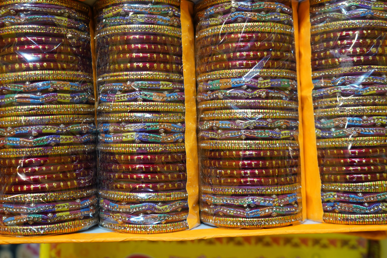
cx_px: 190
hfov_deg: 45.4
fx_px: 462
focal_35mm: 43
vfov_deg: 31.2
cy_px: 117
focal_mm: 37
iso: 250
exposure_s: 1/60
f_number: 4
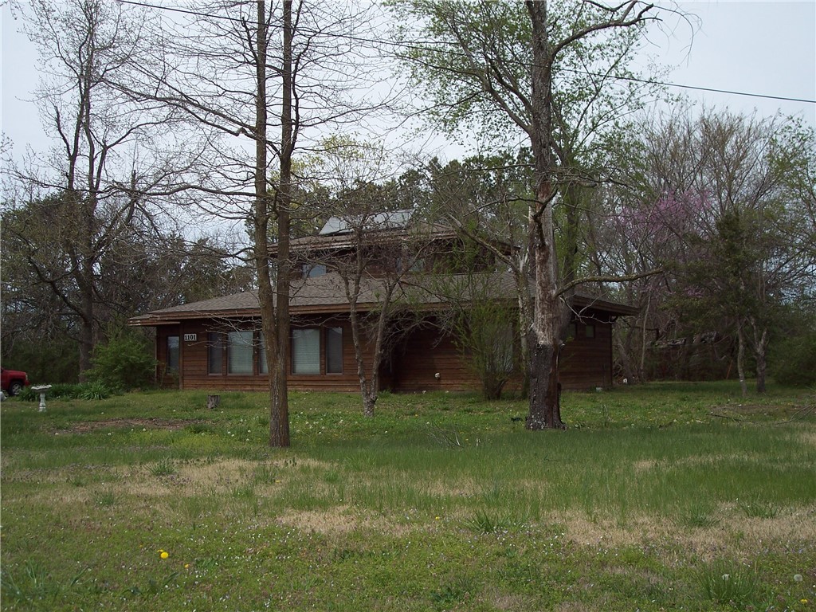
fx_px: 919
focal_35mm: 39
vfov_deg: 36.8
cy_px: 306
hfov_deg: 47.9
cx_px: 408
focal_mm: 8
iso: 100
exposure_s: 1/1000
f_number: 4
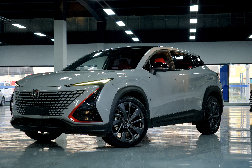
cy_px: 84
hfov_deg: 31.8
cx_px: 126
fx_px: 442
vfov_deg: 21.5
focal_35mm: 63
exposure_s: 1/100
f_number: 2.8
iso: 160
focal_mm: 42.1
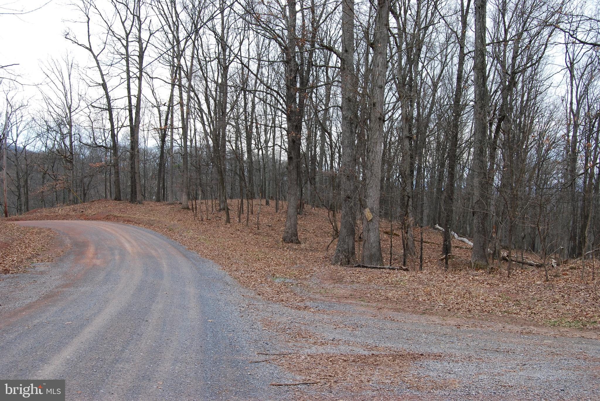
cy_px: 200
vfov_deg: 37.0
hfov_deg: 53.1
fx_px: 601
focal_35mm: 36
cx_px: 300
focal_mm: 24
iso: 200
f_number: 8
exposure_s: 1/60
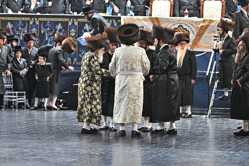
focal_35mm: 165
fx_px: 1141
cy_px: 87
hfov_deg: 12.5
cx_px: 134
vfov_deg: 8.3
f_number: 2.8
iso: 1600
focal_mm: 102
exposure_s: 1/320
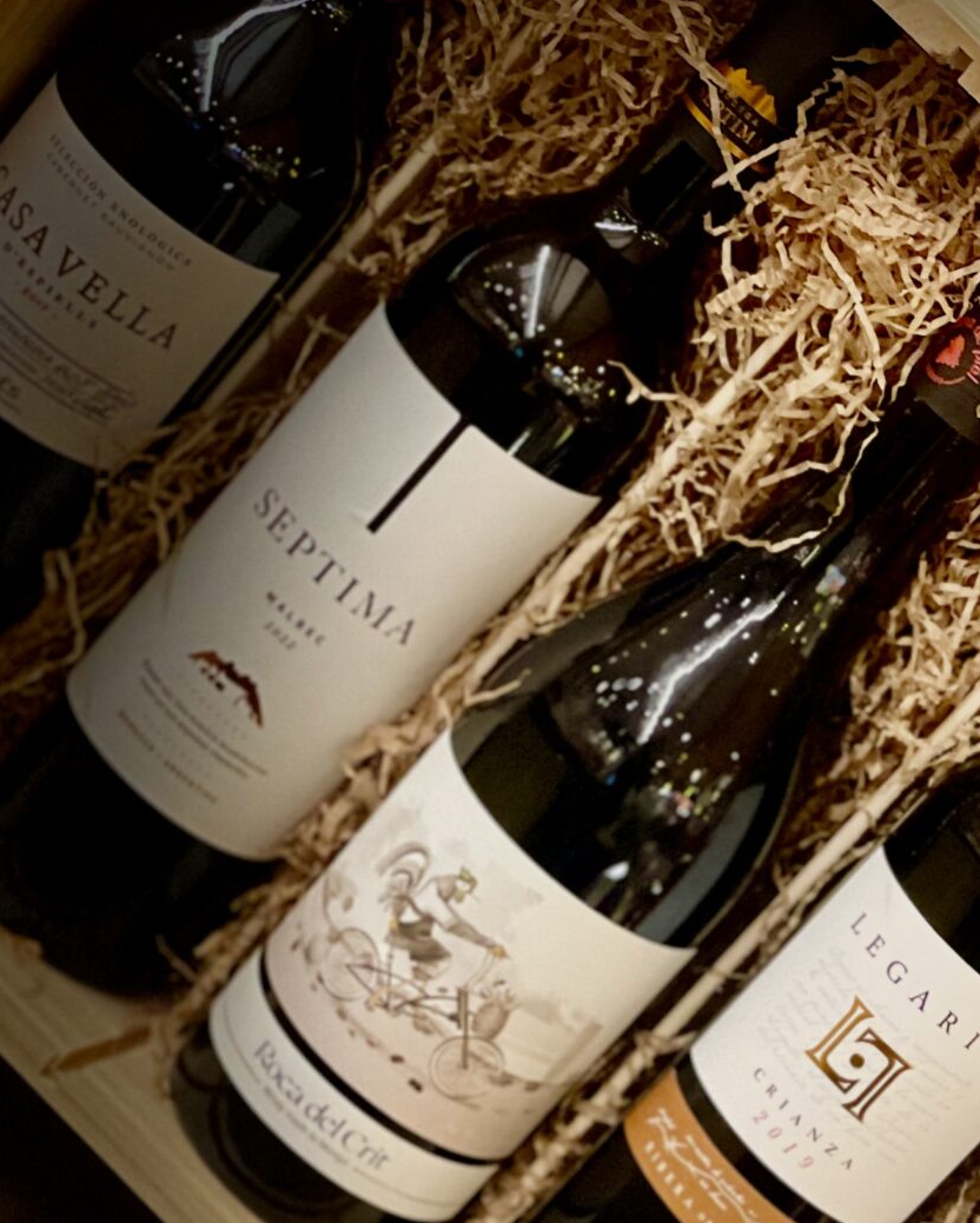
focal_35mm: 125
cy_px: 905
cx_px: 849
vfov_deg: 15.3
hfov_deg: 12.3
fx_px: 4529
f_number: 2
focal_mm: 6
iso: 400
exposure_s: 1/33
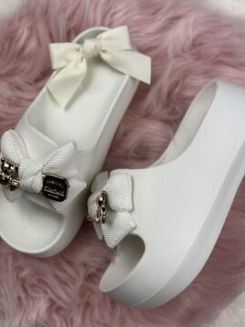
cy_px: 160
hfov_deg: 27.0
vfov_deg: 35.5
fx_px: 510
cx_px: 122
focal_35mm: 54
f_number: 1.78
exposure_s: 1/2358
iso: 80
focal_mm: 6.86
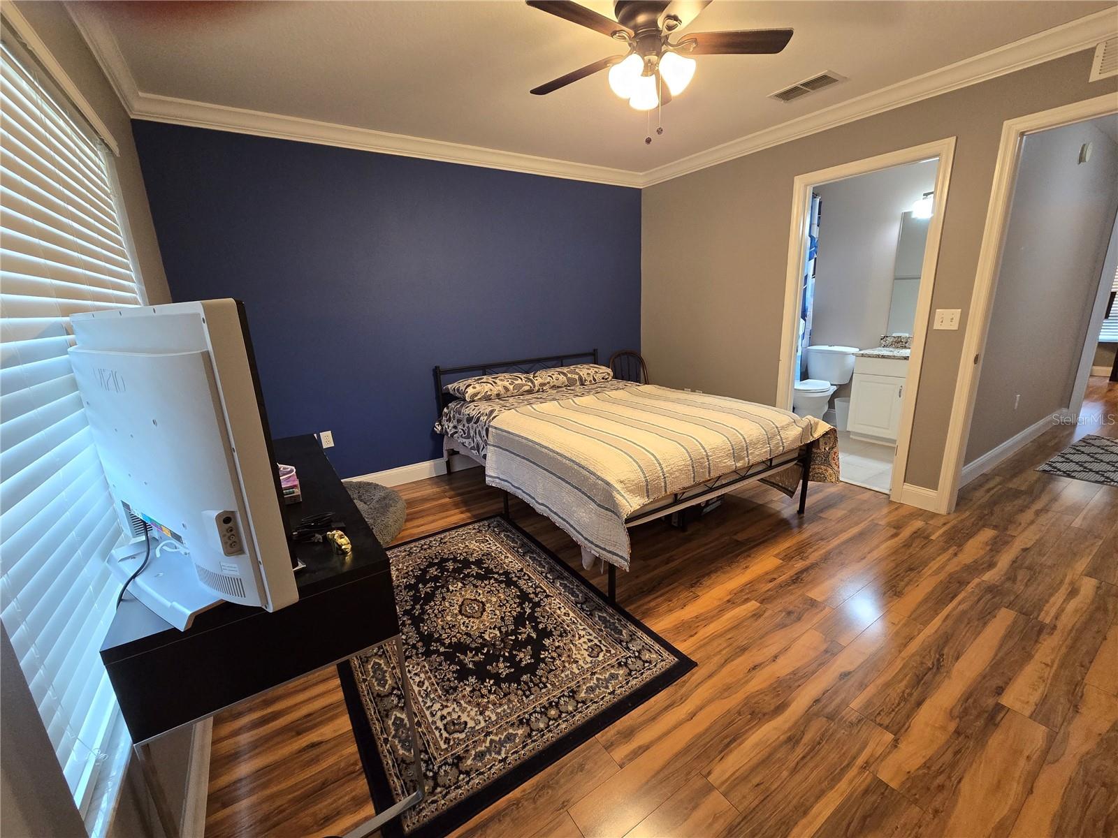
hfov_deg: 106.2
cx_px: 559
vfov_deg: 89.9
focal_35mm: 13
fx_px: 420
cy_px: 419
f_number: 2.2
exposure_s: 1/60
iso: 500
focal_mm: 2.2
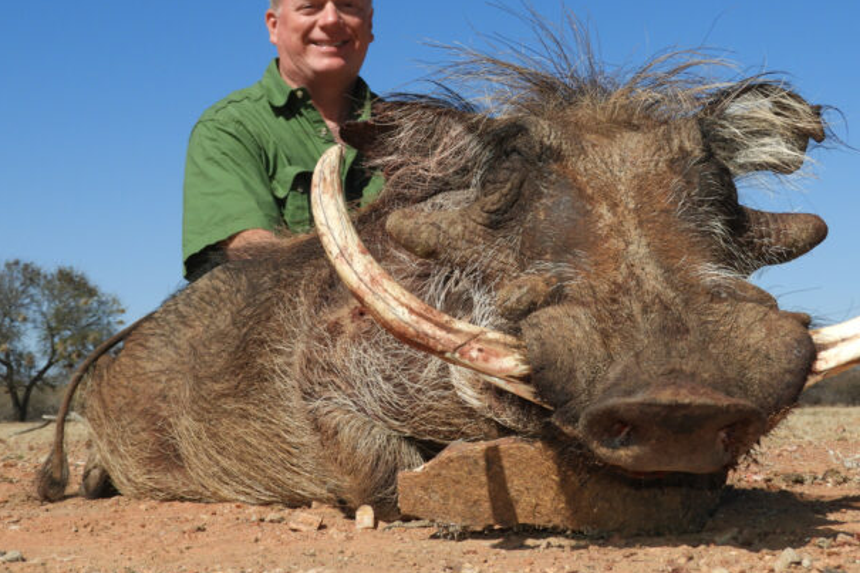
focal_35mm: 66
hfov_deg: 30.5
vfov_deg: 20.5
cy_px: 202
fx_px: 1576
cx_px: 485
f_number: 4
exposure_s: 1/1250
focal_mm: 9
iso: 100
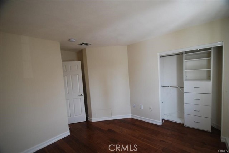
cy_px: 76
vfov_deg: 77.4
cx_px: 114
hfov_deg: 100.3
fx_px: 96
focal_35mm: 15
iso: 200
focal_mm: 10
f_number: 4
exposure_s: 1/60
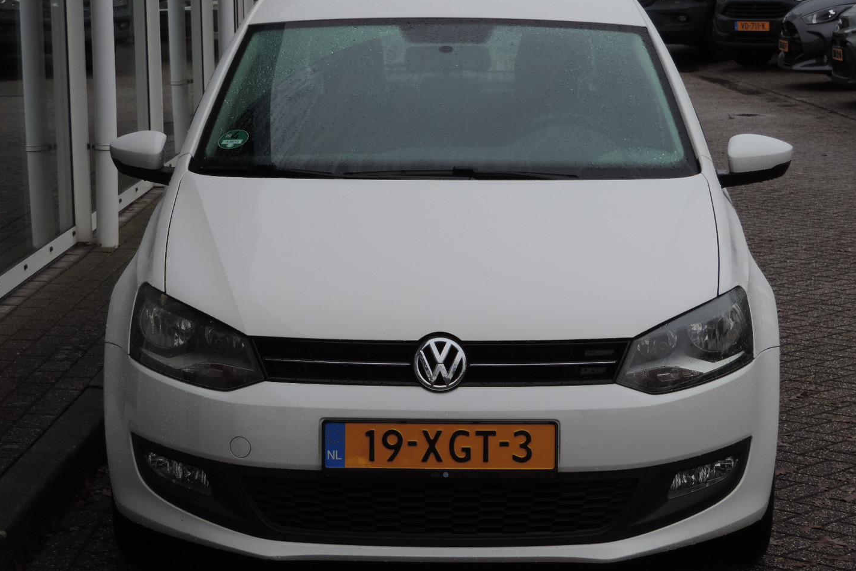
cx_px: 430
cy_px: 264
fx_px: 2497
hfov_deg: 19.5
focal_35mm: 105
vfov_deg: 13.0
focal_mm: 17.8
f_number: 4.1
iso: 140
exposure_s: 1/400
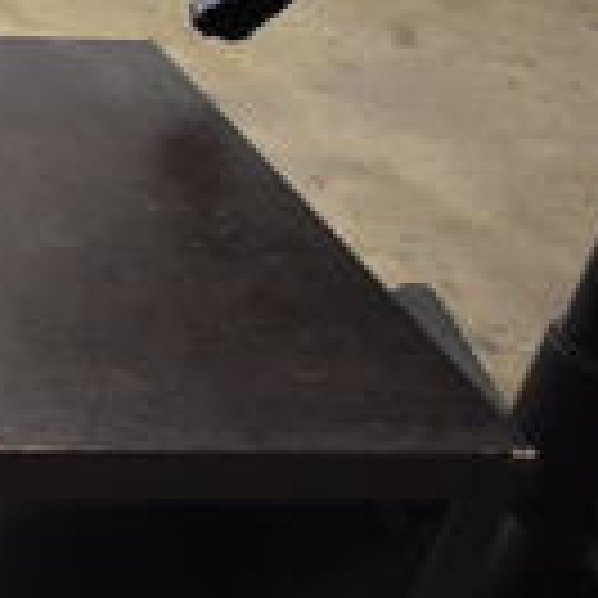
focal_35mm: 105
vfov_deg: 16.6
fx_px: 2052
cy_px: 337
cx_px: -710
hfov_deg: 13.4
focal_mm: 18
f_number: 3.5
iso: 3200
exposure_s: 1/125
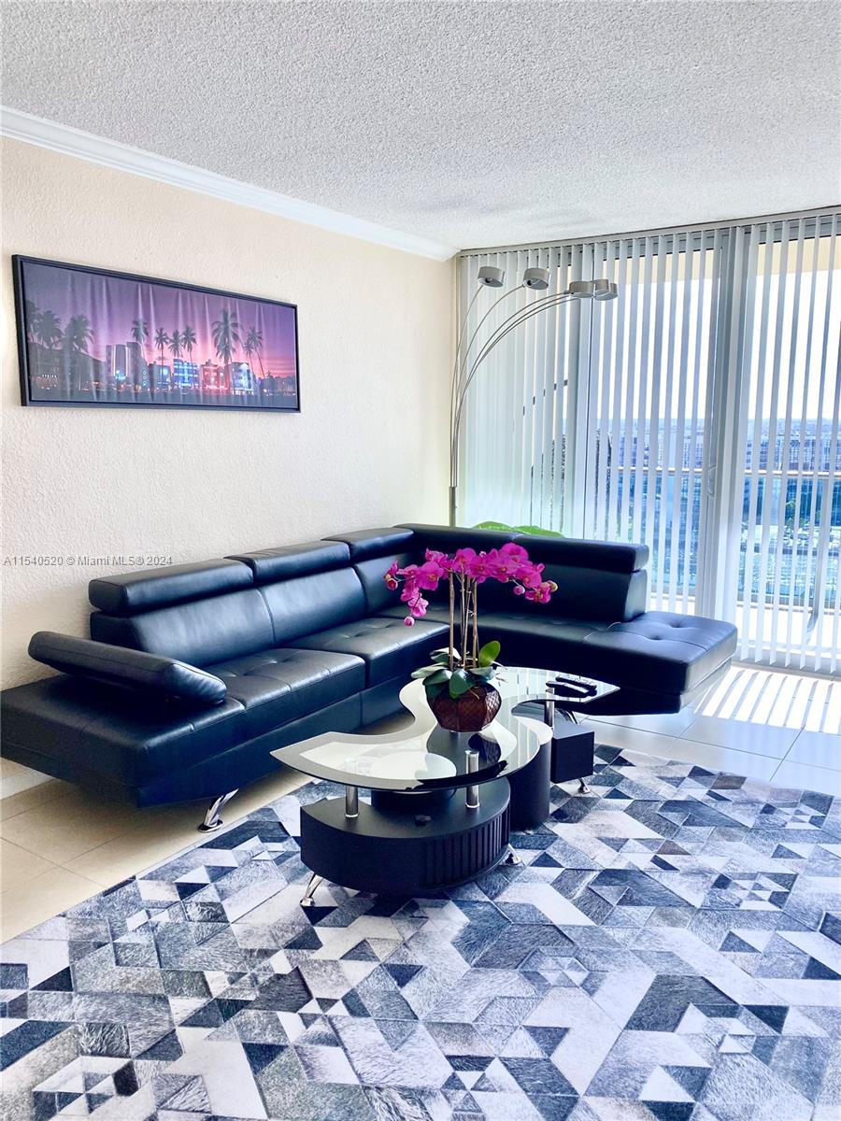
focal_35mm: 26
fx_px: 842
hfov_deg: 53.1
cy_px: 560
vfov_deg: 67.3
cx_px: 420
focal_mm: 4.25
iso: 64
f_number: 1.8
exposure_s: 1/121
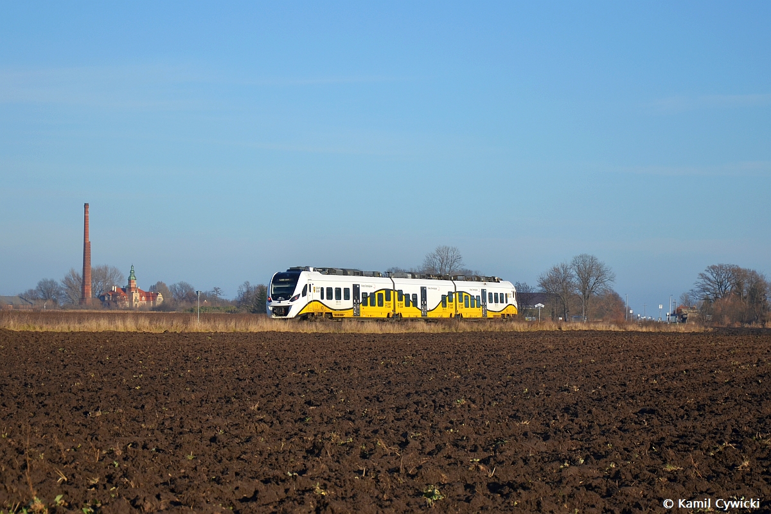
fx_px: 2409
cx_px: 386
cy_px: 257
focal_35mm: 112
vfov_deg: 12.2
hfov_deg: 18.2
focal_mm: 75
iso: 200
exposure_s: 1/1250
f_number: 5.3
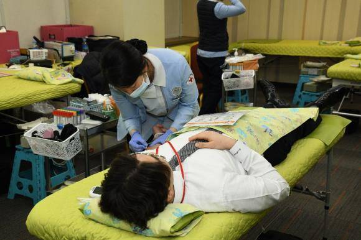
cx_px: 180
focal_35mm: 48
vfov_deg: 28.0
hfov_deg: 41.1
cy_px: 120
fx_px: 481
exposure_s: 1/125
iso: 1250
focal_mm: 48
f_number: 8
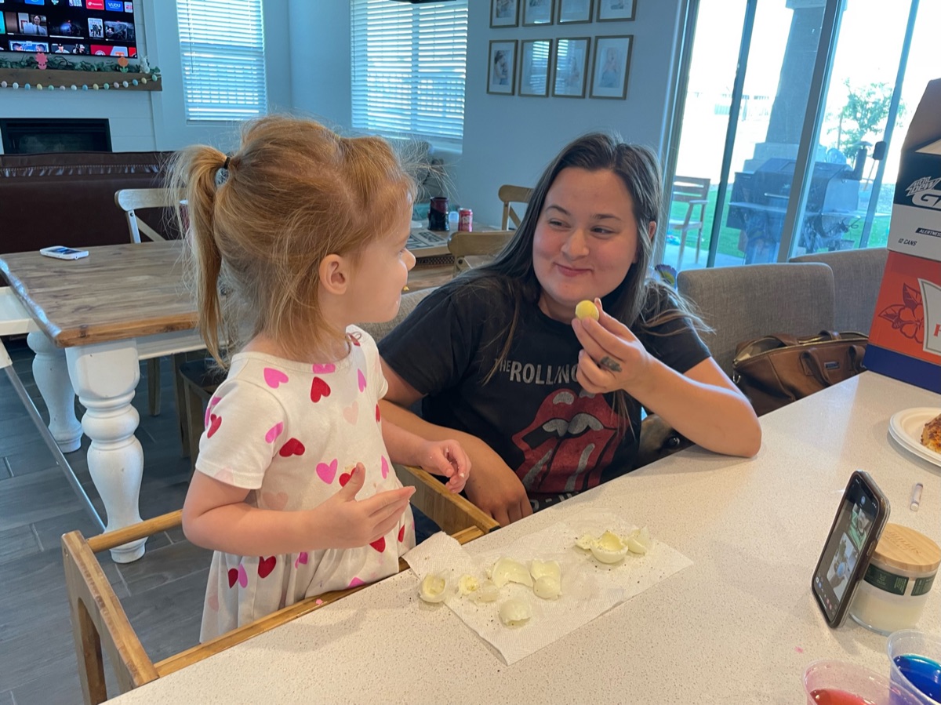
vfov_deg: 53.0
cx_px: 470
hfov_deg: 67.3
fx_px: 707
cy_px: 352
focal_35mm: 26
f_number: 1.6
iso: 125
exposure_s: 1/60
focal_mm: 4.2
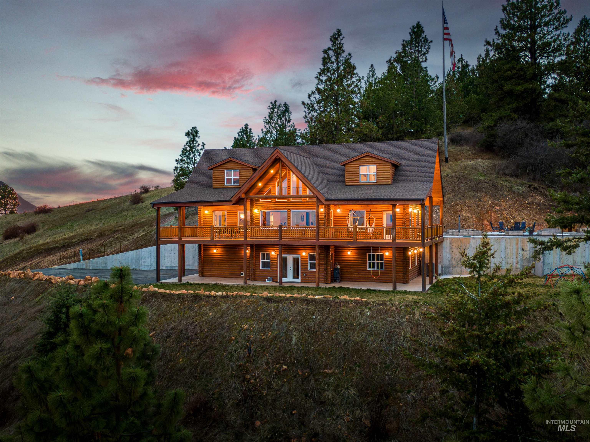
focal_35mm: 37
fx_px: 630
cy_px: 221
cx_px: 295
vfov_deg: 38.6
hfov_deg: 50.2
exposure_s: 1/15
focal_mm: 6.35
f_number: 3.4
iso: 320
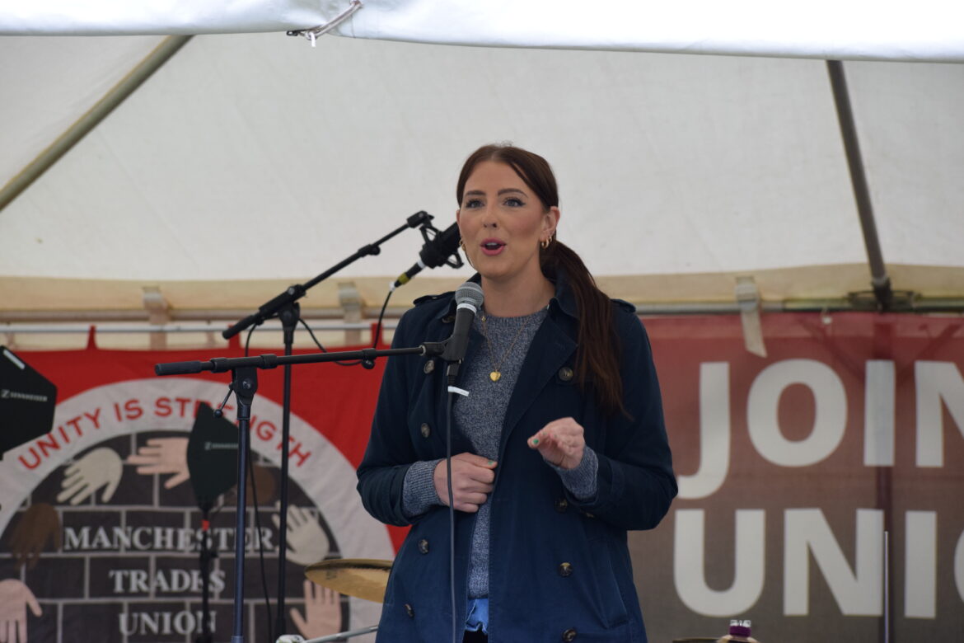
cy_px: 322
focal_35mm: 165
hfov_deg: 12.5
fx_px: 4418
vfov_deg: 8.3
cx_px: 482
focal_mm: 110
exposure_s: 1/200
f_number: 6.3
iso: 800
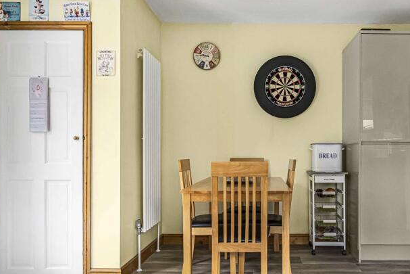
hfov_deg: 66.2
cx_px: 260
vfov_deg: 47.8
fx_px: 308
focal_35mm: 27
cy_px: 154
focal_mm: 16
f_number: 8
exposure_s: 1/60
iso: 1000
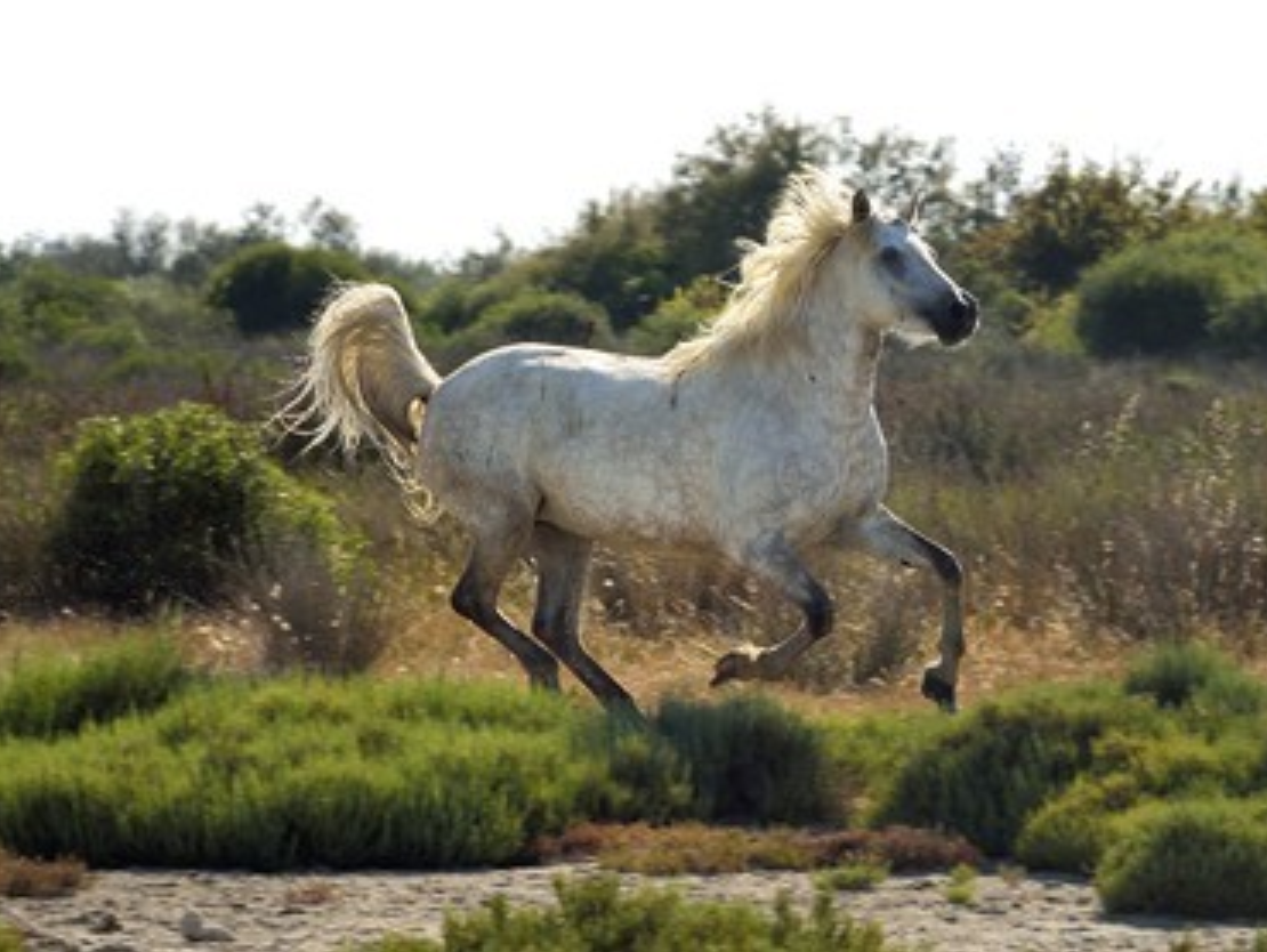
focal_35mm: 218
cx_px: 681
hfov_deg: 9.1
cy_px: 476
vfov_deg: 6.8
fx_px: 7984
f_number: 13
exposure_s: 1/400
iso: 200
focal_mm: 200
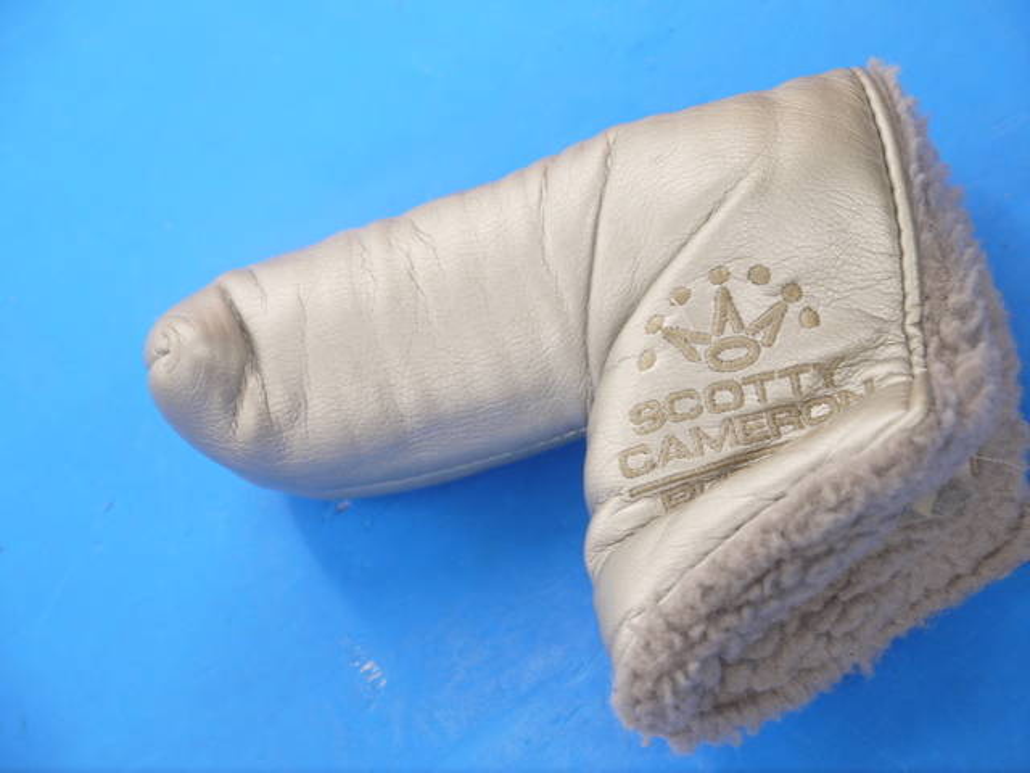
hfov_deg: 23.3
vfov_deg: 17.6
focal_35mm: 84
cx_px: 515
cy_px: 386
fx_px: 2499
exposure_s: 1/80
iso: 500
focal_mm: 42
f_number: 5.6
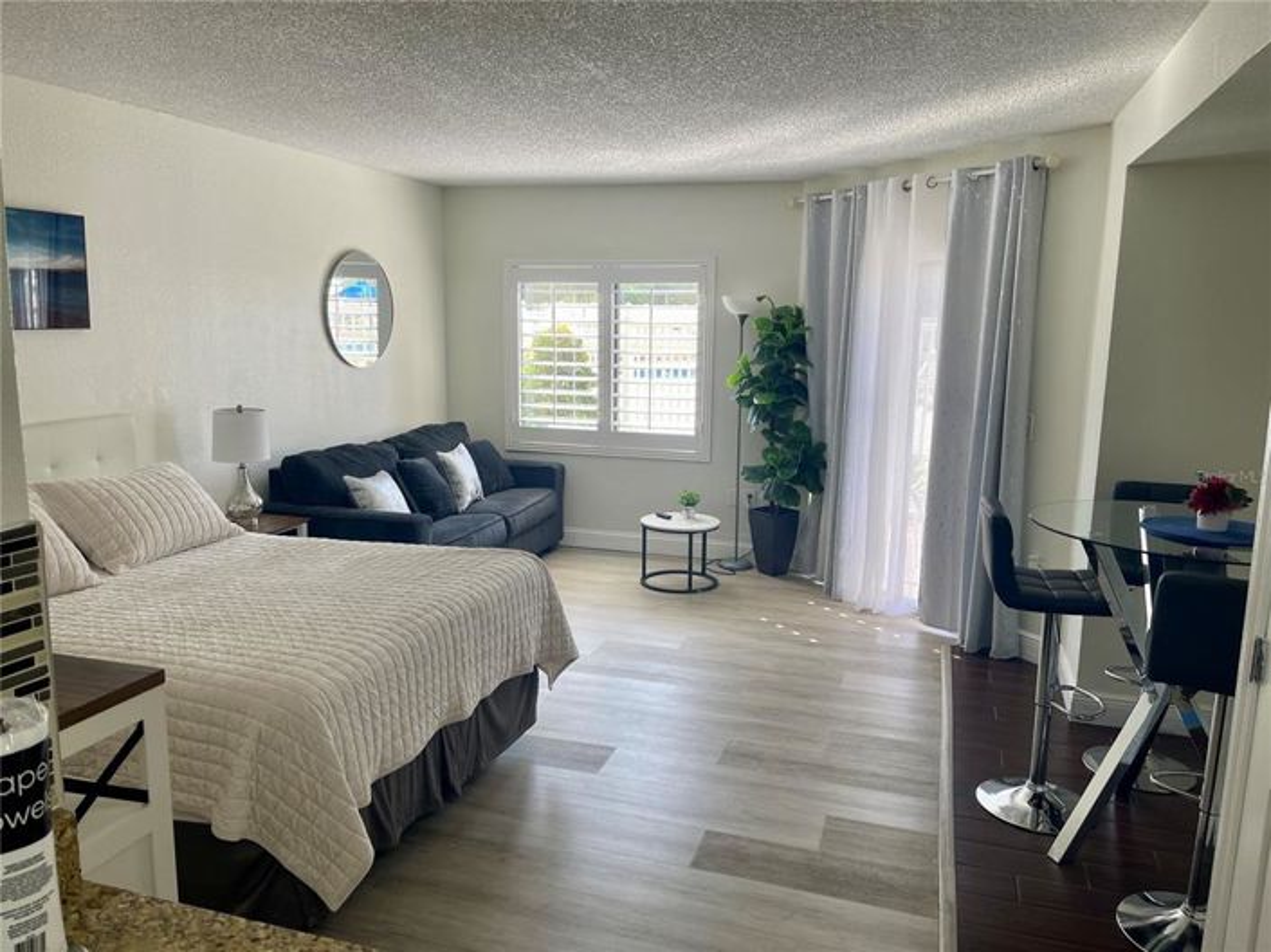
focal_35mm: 25
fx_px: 917
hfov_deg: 69.4
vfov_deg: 54.8
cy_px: 476
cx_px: 636
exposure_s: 1/133
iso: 32
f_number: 1.6
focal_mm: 5.1
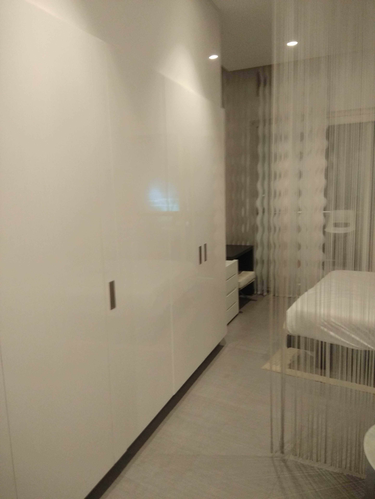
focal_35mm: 21
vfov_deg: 79.0
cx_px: 188
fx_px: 303
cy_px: 250
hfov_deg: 63.4
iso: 500
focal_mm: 3.57
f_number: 2
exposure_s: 1/25
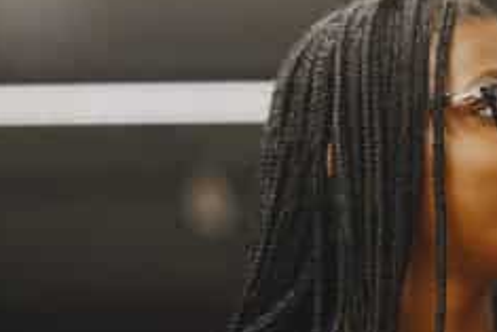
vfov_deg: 3.7
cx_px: 869
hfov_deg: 5.5
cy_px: 595
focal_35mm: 370
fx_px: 5111
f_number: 2
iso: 640
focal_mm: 85
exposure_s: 1/250
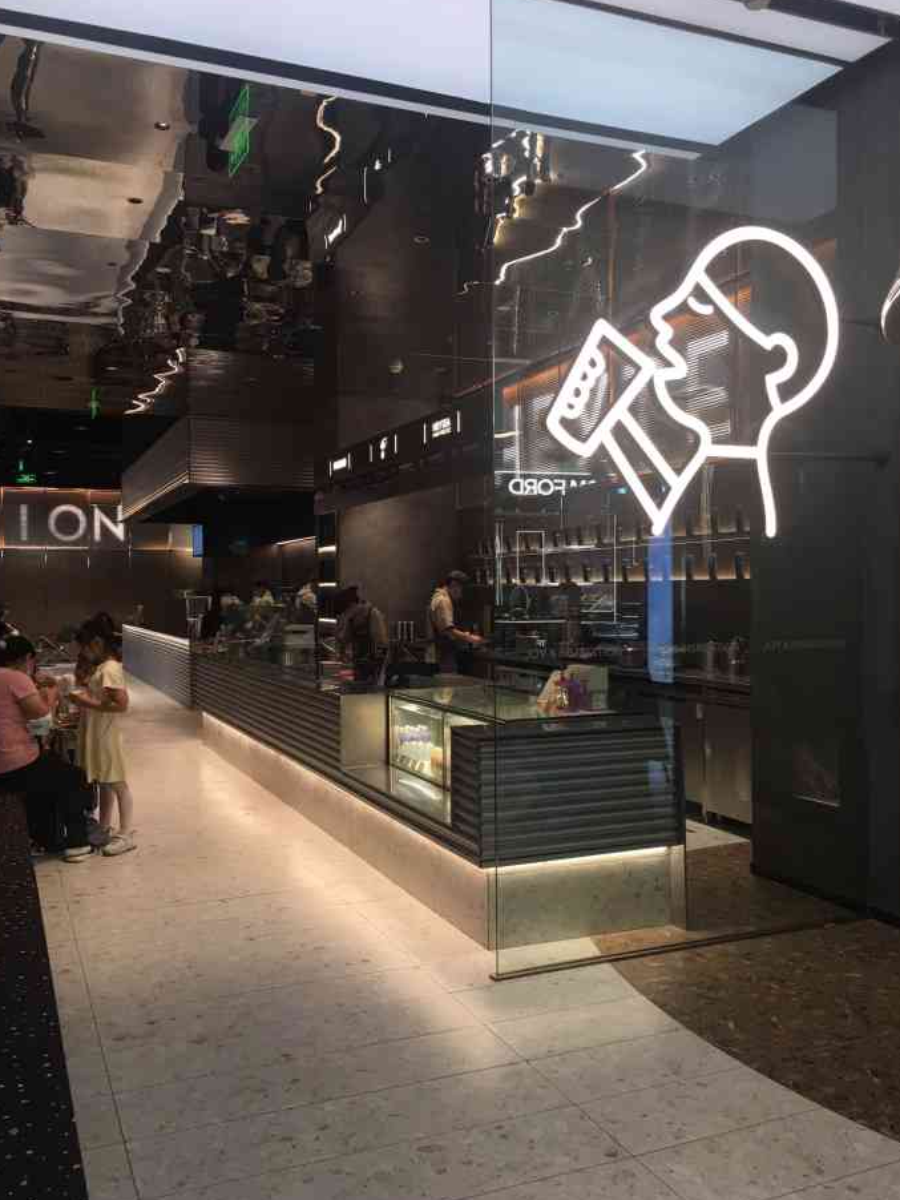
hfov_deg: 46.8
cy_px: 603
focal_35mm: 30
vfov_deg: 60.0
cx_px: 449
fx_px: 1039
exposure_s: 1/33
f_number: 2.2
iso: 32
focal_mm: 4.15
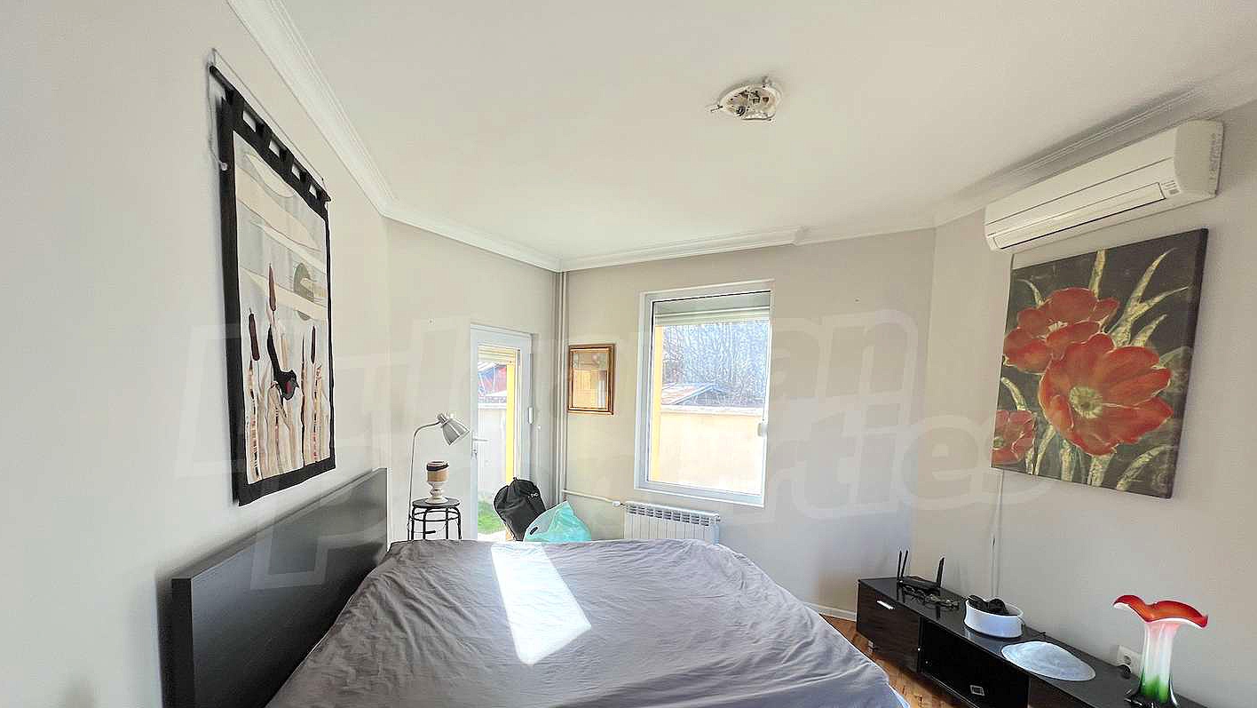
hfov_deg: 103.0
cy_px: 441
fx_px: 500
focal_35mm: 15
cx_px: 618
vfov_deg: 69.5
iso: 32
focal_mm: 1.57
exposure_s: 1/100
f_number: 1.8
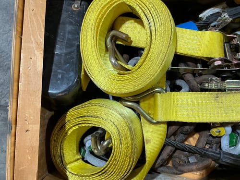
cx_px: 120
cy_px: 90
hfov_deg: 63.4
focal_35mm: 28
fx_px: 194
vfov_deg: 49.7
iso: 50
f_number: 1.8
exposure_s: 1/50
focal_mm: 3
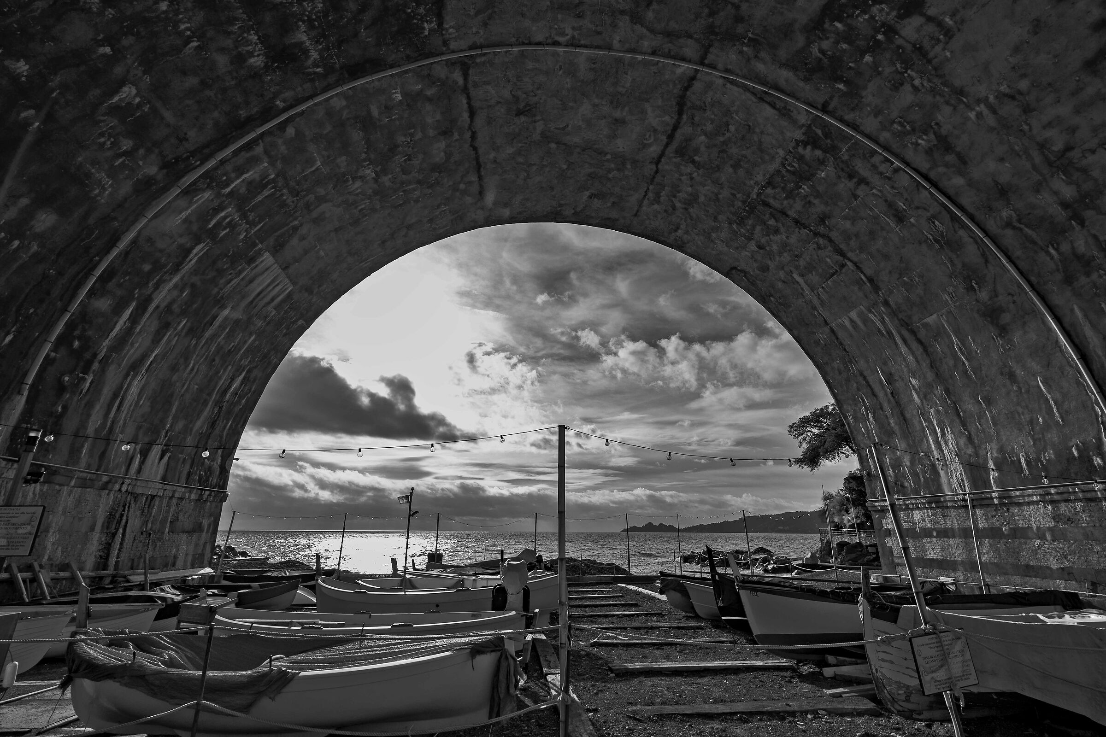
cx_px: 553
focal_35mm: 15
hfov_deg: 100.4
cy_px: 368
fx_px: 461
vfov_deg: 77.3
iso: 160
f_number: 6.4
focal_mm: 10
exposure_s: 1/640
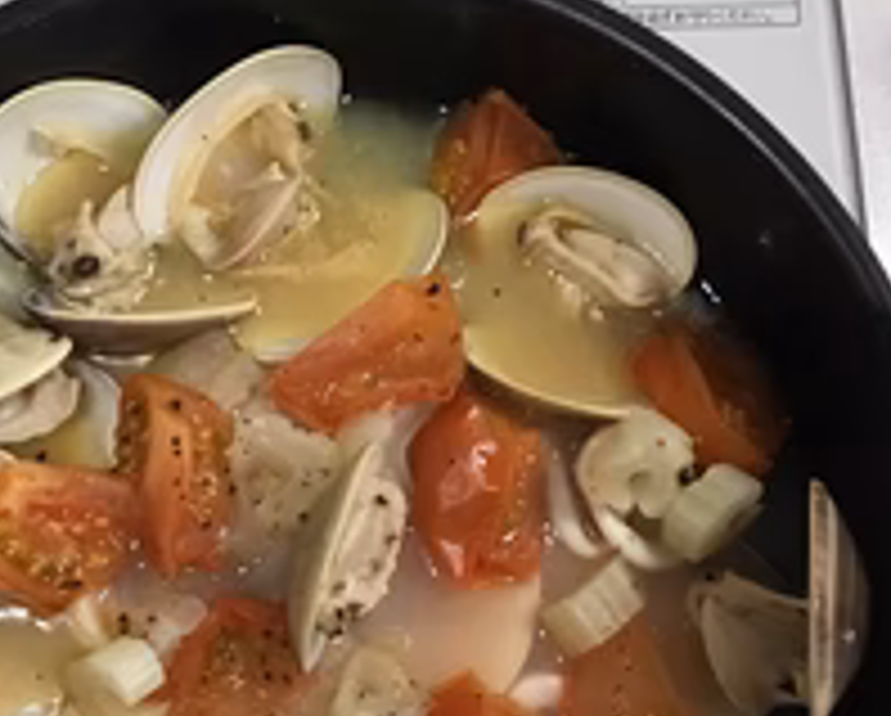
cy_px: 545
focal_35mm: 61
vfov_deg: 24.7
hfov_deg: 30.7
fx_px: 1611
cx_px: 288
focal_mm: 3.3
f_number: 2.4
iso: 100
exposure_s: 1/30
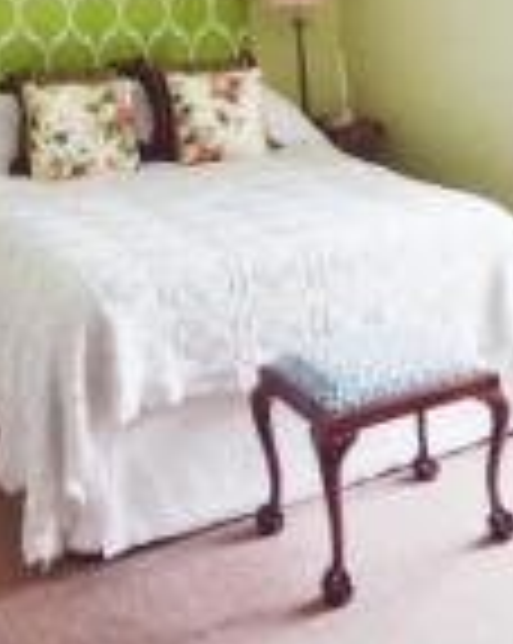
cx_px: 396
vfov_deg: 39.6
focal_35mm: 47
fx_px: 894
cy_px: 354
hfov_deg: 31.4
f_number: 4
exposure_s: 1/60
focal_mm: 10
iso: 900
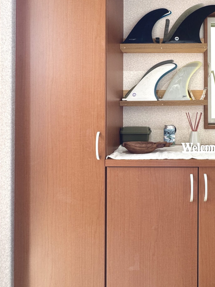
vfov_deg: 66.3
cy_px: 108
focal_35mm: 26
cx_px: 165
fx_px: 215
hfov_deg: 50.6
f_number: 2.2
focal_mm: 2.22
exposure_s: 1/99
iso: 250
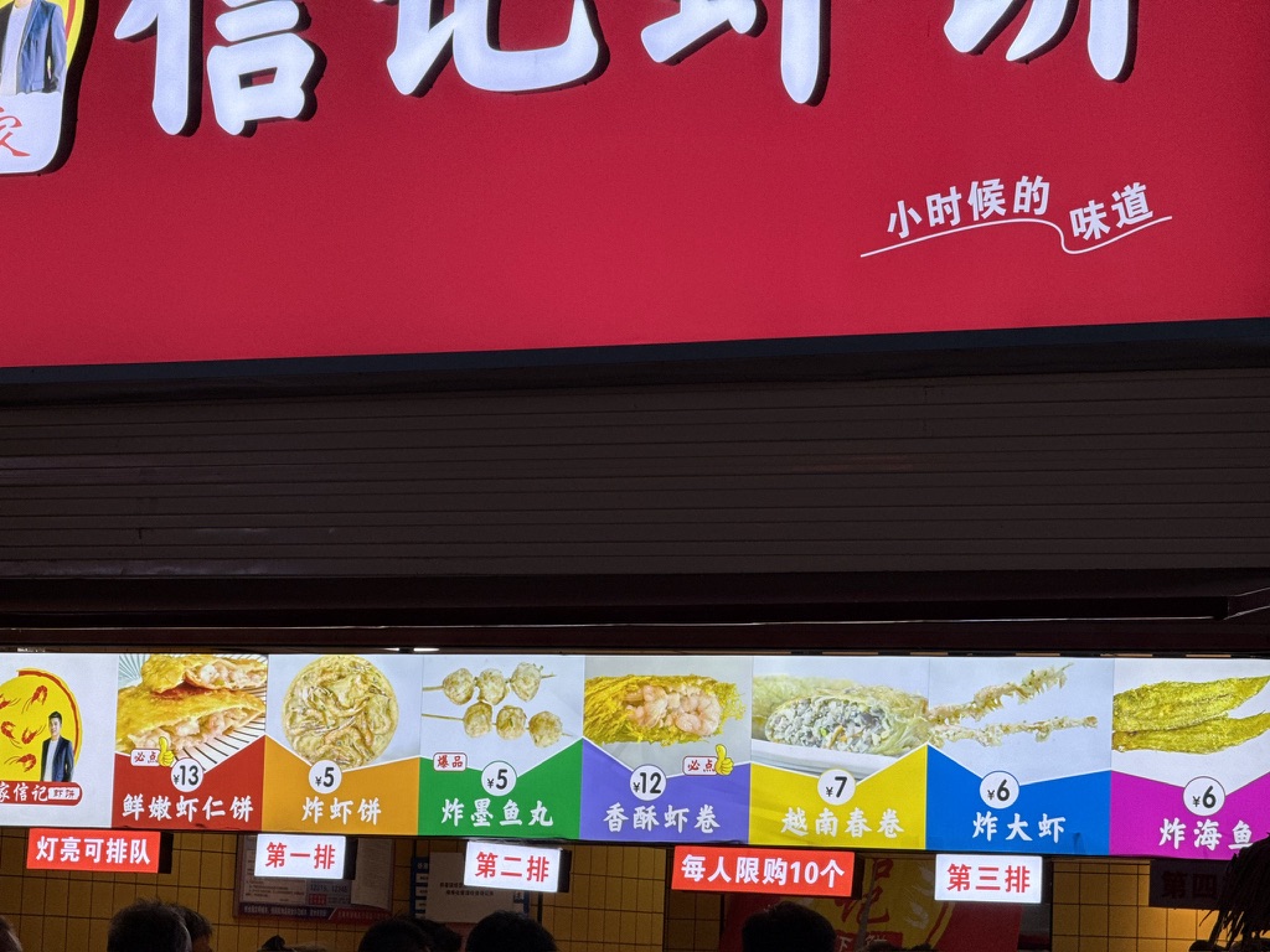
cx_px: 635
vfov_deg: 12.3
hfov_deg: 16.4
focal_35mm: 120
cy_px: 476
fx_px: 4403
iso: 40
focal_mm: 15.66
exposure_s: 1/121
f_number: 2.8
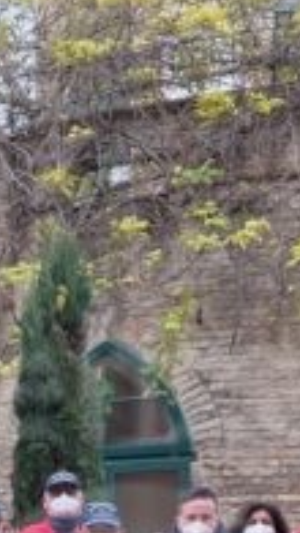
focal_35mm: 101
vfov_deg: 19.9
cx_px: -352
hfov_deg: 10.7
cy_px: 640
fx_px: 1425
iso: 32
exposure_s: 1/121
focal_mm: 5.1
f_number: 1.6
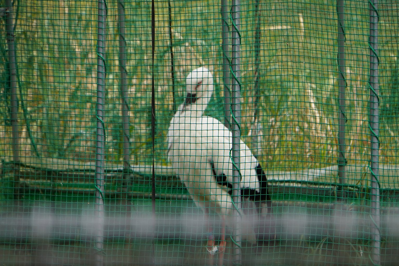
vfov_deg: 4.6
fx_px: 3325
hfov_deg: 6.9
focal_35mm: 300
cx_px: 200
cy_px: 133
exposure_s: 1/400
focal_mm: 200
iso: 800
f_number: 6.3
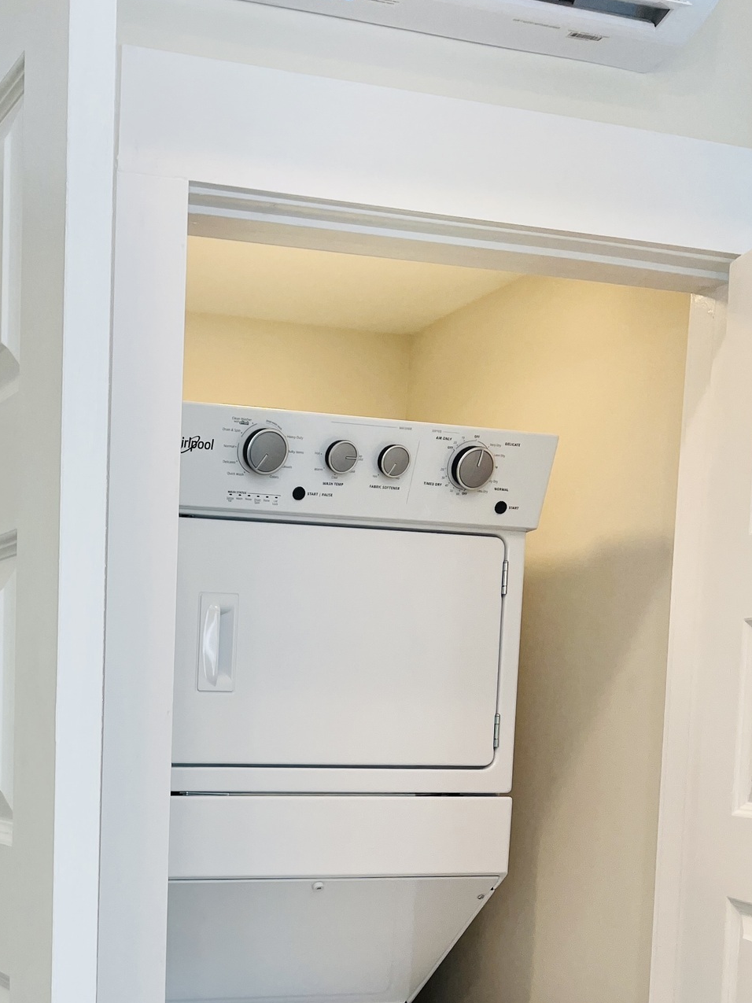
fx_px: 1362
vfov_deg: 38.8
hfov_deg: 29.7
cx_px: 90
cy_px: 813
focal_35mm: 47
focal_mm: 5.1
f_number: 1.6
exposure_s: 1/144
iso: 32
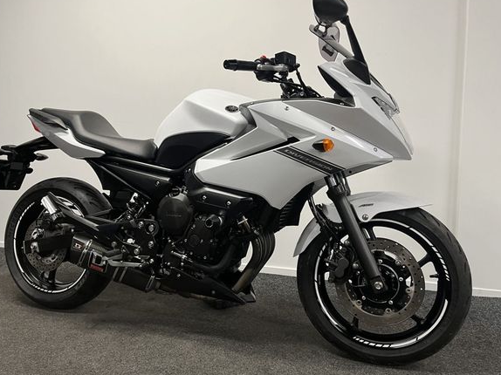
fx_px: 420
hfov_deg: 61.6
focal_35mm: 29
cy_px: 183
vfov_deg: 48.2
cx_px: 238
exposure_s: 1/50
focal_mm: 5.1
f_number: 1.6
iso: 80
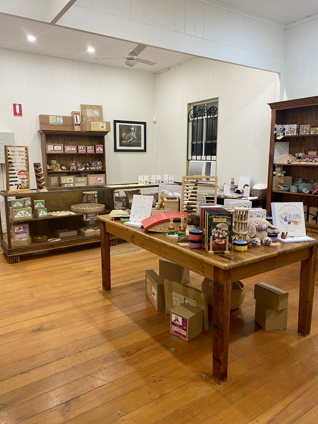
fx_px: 318
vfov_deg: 67.3
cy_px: 212
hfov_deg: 53.1
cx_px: 159
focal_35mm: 26
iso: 125
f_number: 1.8
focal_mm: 4.25
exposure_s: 1/50
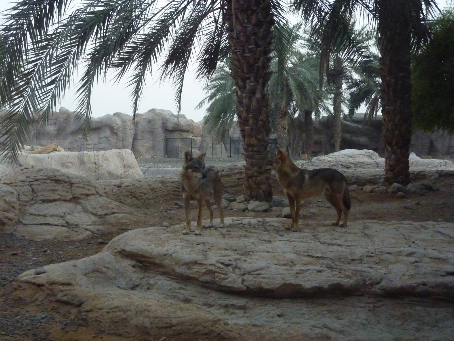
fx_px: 630
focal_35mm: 48
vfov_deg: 30.3
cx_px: 227
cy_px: 170
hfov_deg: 39.7
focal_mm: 7.9
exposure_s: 1/10
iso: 800
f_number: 3.8
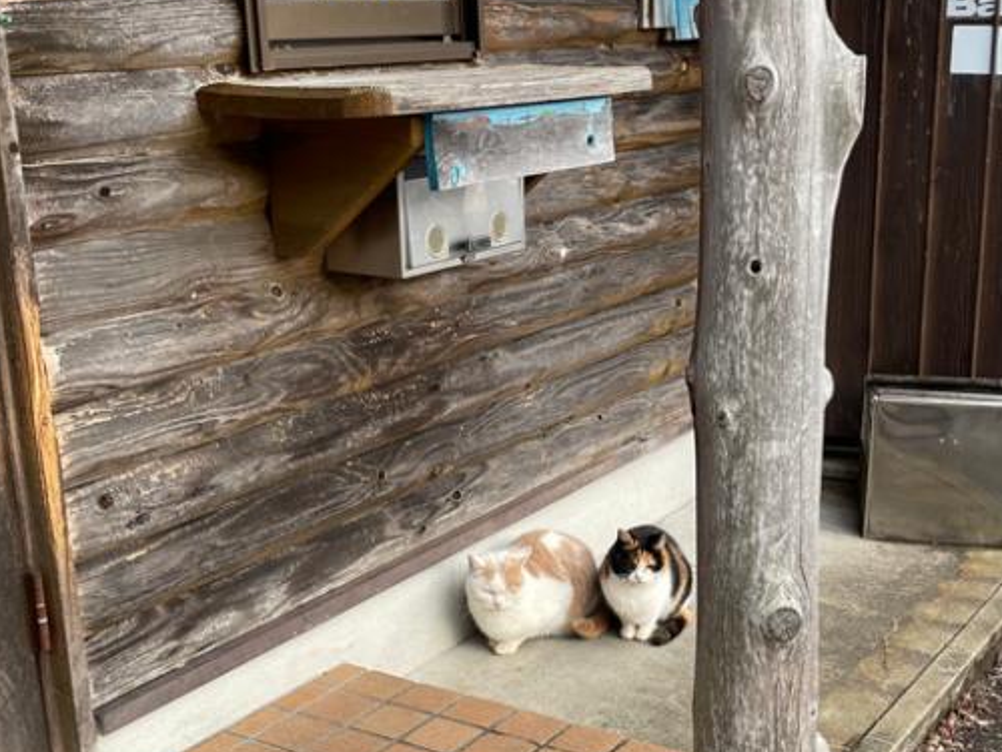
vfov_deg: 27.9
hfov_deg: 36.6
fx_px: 1505
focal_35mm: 52
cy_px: 501
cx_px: 625
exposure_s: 1/121
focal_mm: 4.2
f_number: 1.6
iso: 50
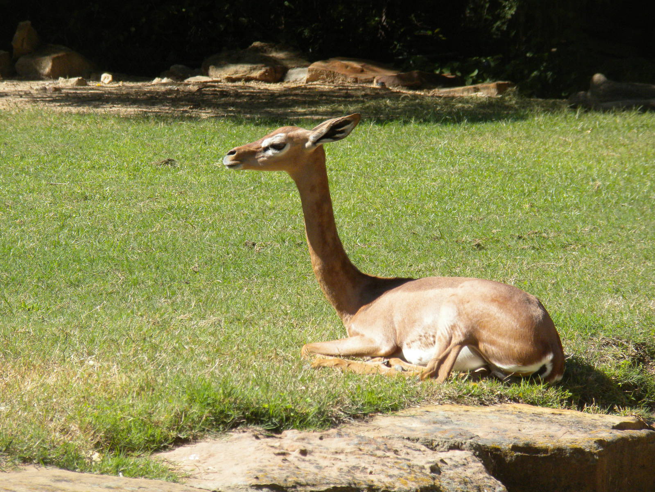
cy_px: 246
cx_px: 328
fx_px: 4503
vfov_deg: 6.2
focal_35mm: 238
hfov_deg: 8.3
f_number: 5.2
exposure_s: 1/577
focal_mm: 42.1
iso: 132
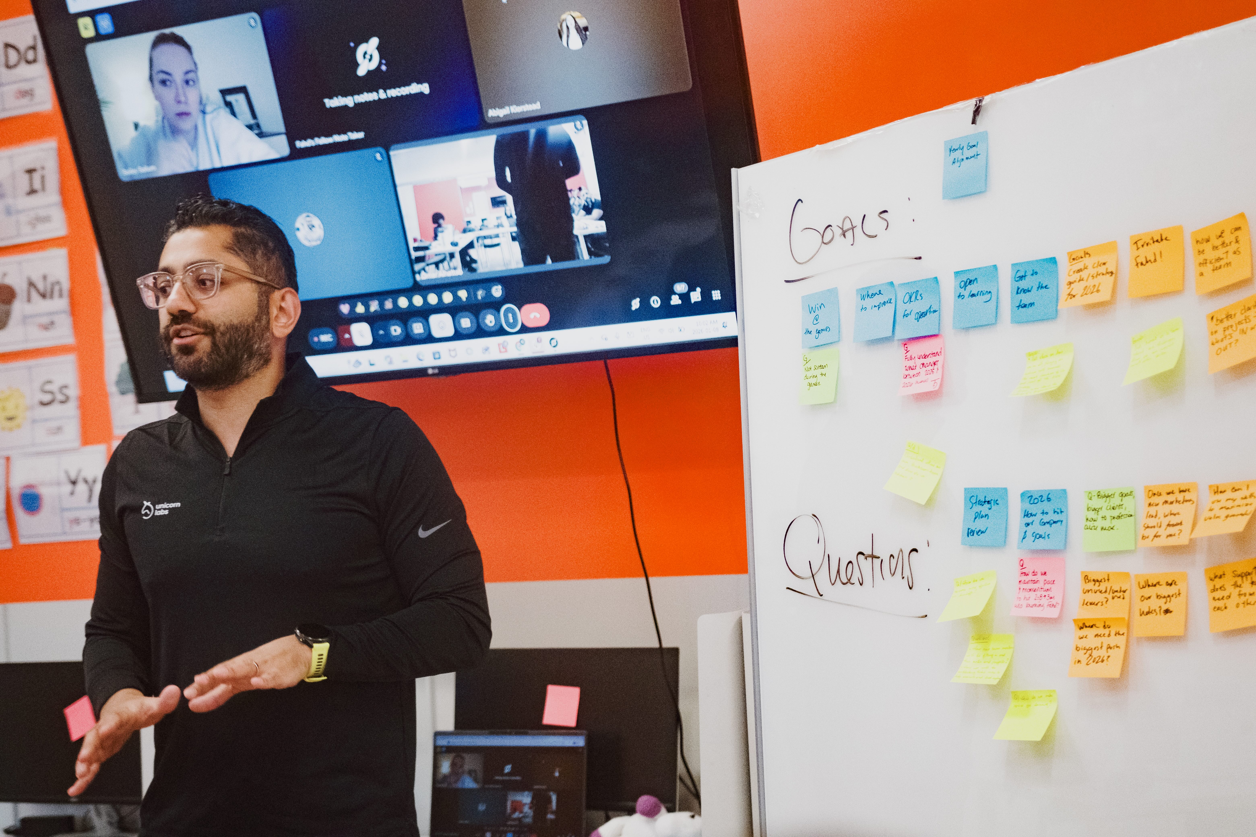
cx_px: 628
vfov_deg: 25.5
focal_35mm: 53
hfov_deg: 37.5
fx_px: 1849
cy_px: 418
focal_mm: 35
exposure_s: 1/200
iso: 4000
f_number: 1.8
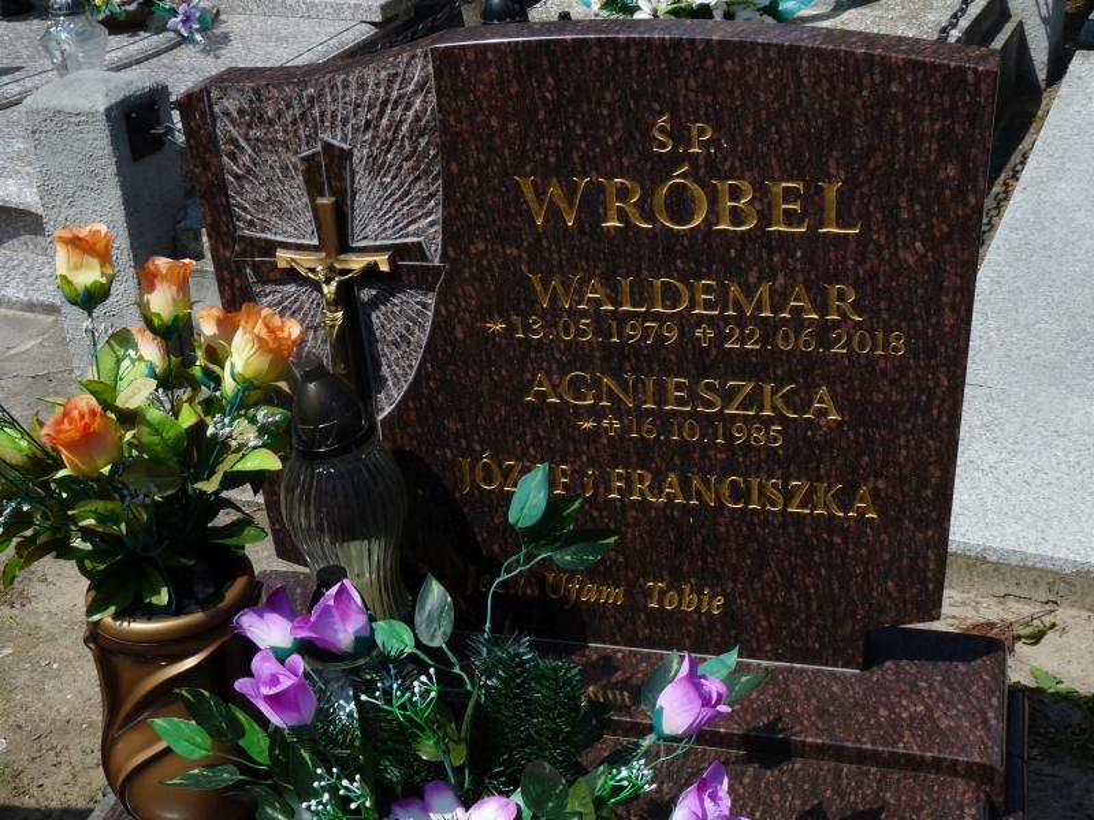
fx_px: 1738
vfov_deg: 26.6
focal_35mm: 55
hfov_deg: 34.9
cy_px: 410
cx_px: 547
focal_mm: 9.8
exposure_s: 1/500
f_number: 6.3
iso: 100
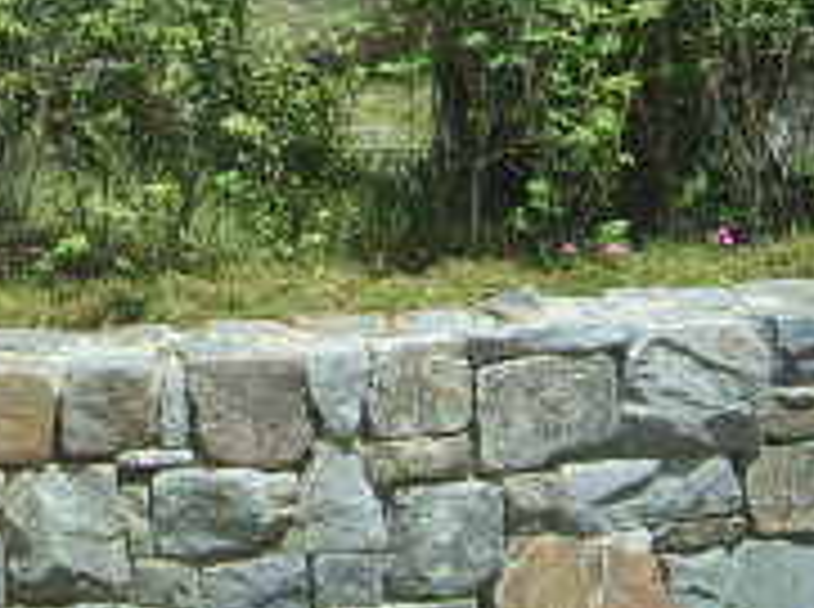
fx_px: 2910
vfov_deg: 11.7
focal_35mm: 124
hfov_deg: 15.2
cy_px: -117
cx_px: -216
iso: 50
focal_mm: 5.8
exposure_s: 1/250
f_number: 5.8
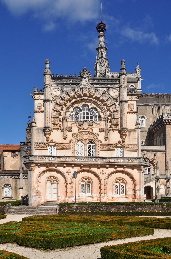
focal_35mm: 39
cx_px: 86
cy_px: 130
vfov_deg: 49.7
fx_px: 280
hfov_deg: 34.0
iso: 200
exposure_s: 1/500
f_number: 11
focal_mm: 26
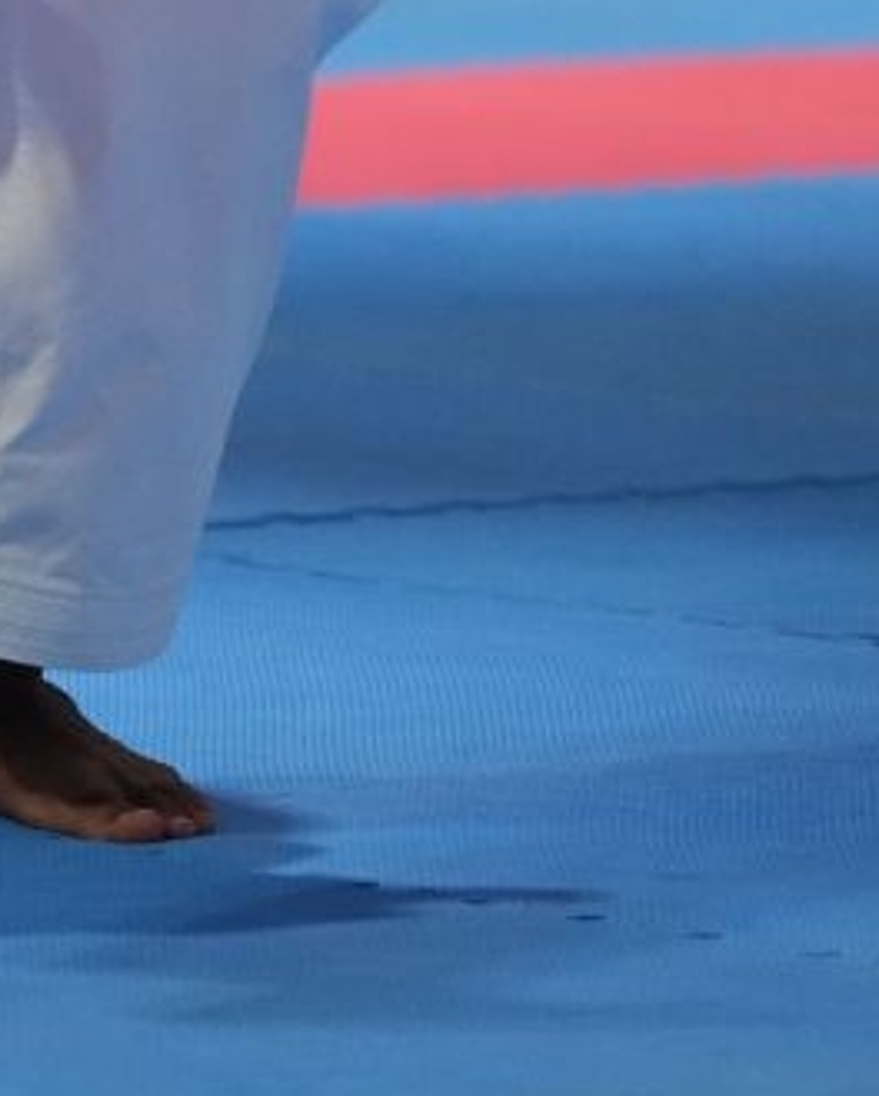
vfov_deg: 5.1
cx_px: -393
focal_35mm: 376
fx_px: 12204
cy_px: -756
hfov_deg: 4.1
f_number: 2.8
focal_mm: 110
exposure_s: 1/500
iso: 5000
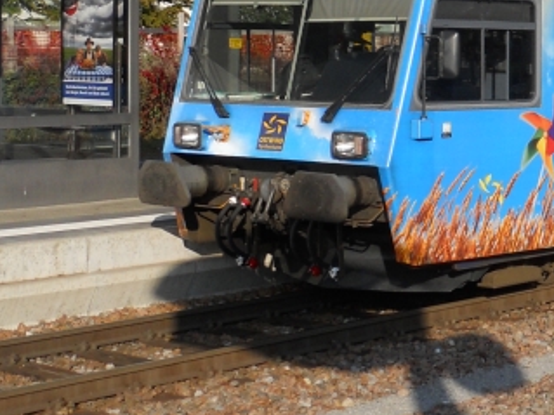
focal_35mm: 90
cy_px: 66
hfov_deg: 20.4
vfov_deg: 16.3
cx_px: 656
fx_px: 1440
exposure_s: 1/320
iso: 80
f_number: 5.4
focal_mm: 5
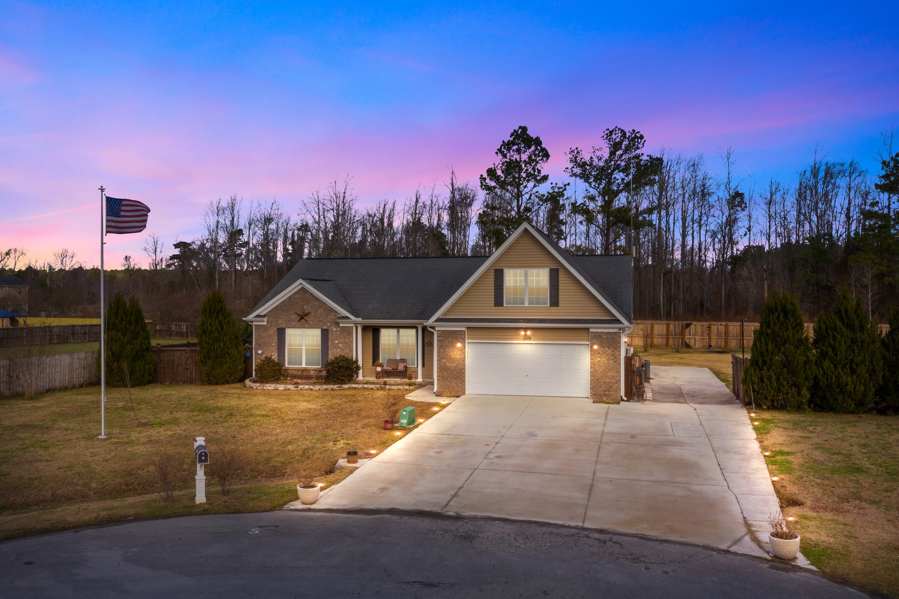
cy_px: 307
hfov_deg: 63.7
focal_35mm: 29
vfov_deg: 44.9
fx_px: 724
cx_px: 441
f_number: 9
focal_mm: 10.26
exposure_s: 1/120
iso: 100
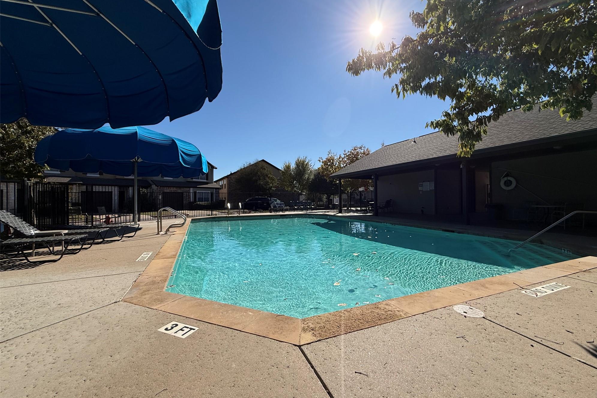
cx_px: 307
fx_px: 249
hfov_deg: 100.4
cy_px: 195
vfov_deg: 77.3
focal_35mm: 15
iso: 64
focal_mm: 2.22
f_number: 2.2
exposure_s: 1/5155
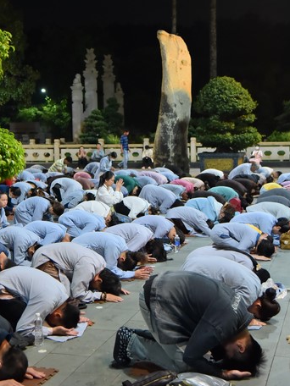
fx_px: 704
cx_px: 128
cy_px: 146
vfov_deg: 30.6
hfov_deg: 23.3
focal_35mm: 63
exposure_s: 1/100
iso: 3200
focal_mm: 46
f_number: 4
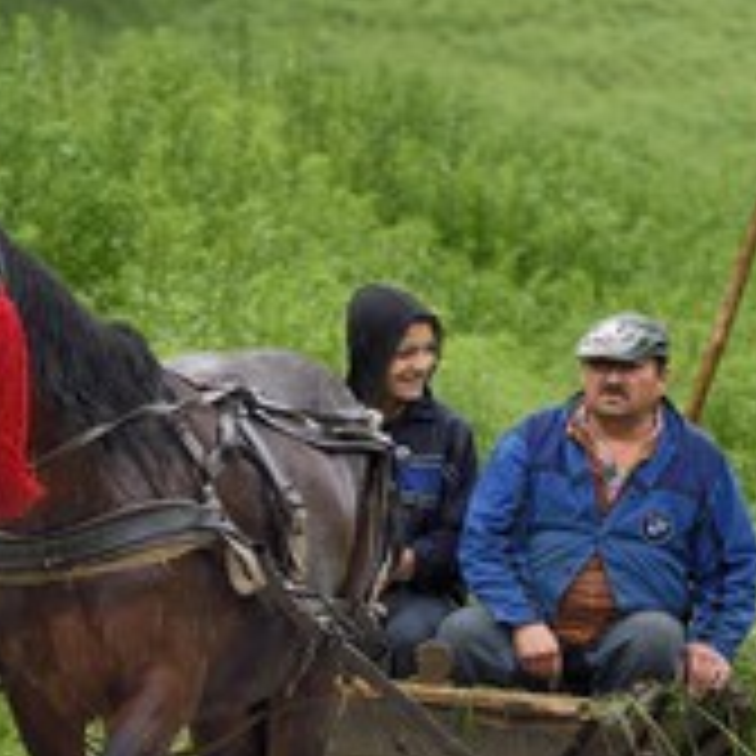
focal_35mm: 276
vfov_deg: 6.3
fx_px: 6820
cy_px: 572
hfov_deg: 6.3
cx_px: 225
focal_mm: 130
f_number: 5.6
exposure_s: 1/250
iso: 1600
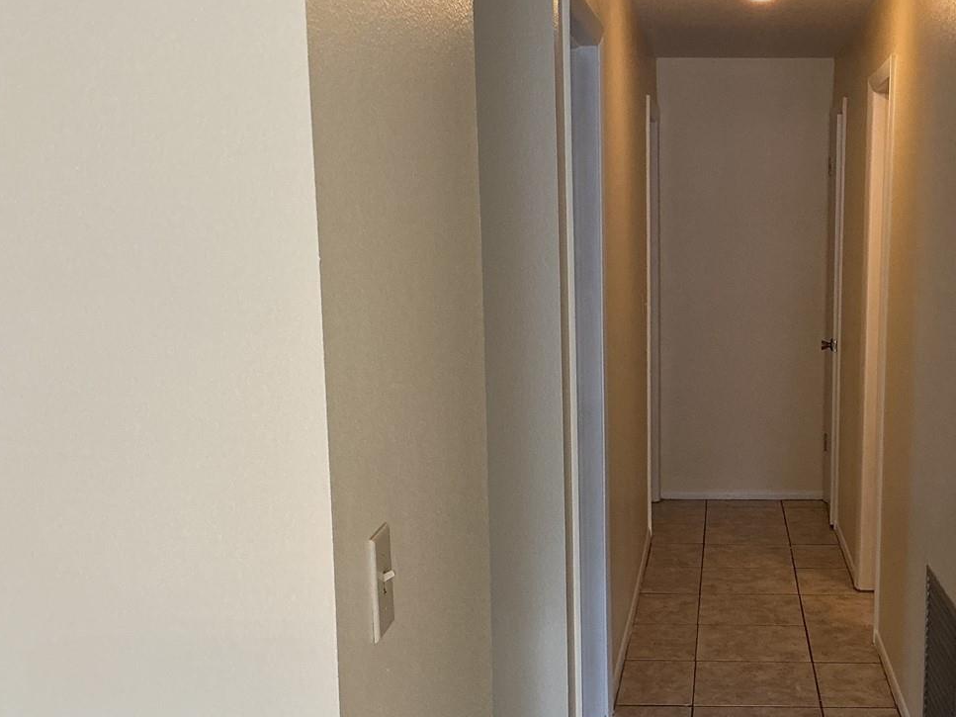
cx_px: 719
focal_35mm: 48
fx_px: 1325
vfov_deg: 30.2
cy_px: 432
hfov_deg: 38.6
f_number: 1.8
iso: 100
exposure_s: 1/60
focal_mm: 3
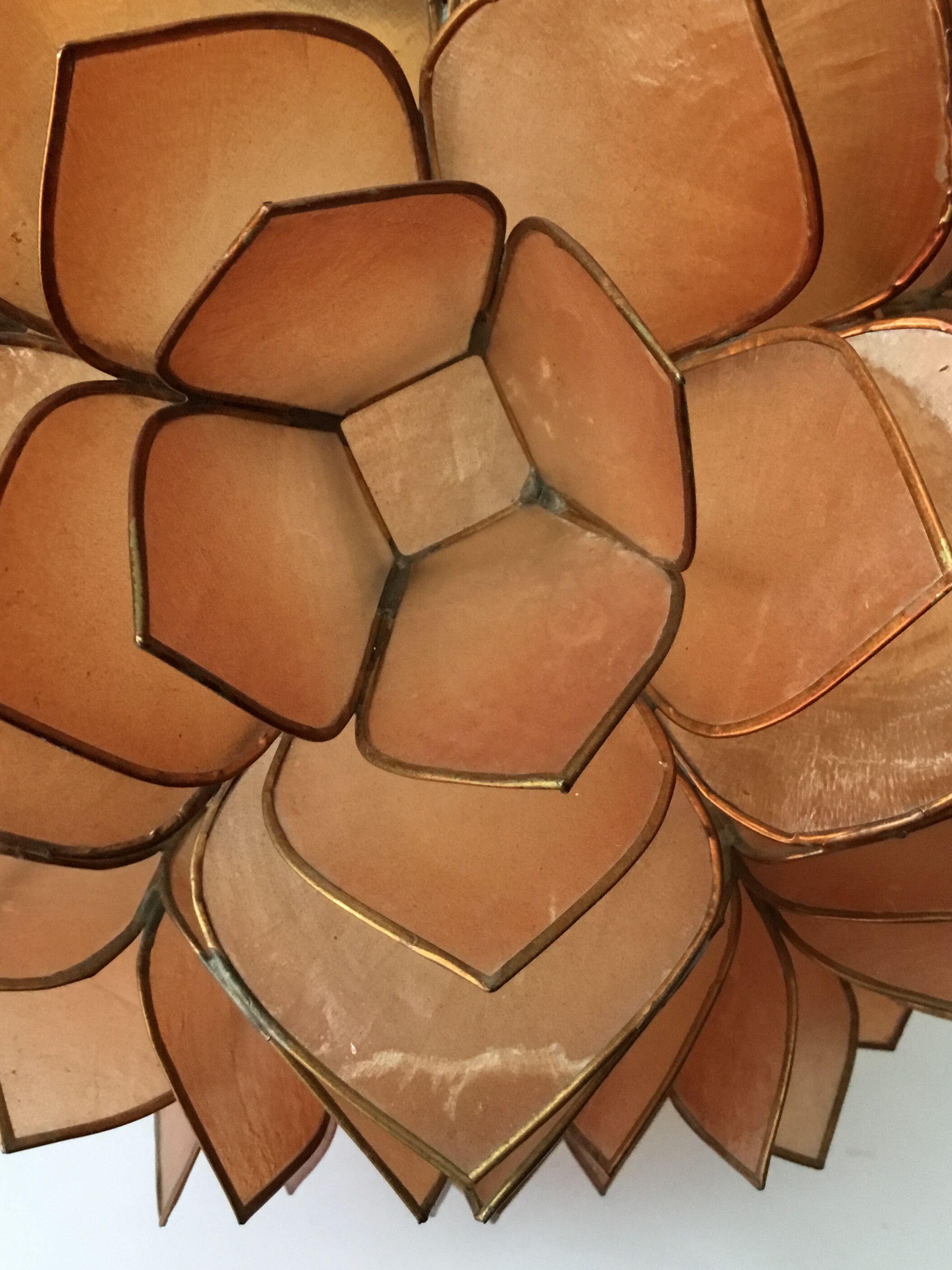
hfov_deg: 39.6
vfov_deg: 51.3
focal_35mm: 36
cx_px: 495
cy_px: 576
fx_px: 1320
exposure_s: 1/33
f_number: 2.4
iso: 160
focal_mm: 3.3
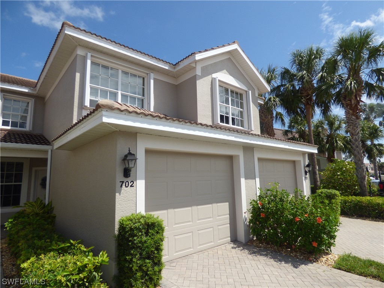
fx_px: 222
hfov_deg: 81.7
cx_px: 192
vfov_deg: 66.0
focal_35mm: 20
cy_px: 144
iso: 100
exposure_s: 1/1600
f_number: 2.8
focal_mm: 3.58
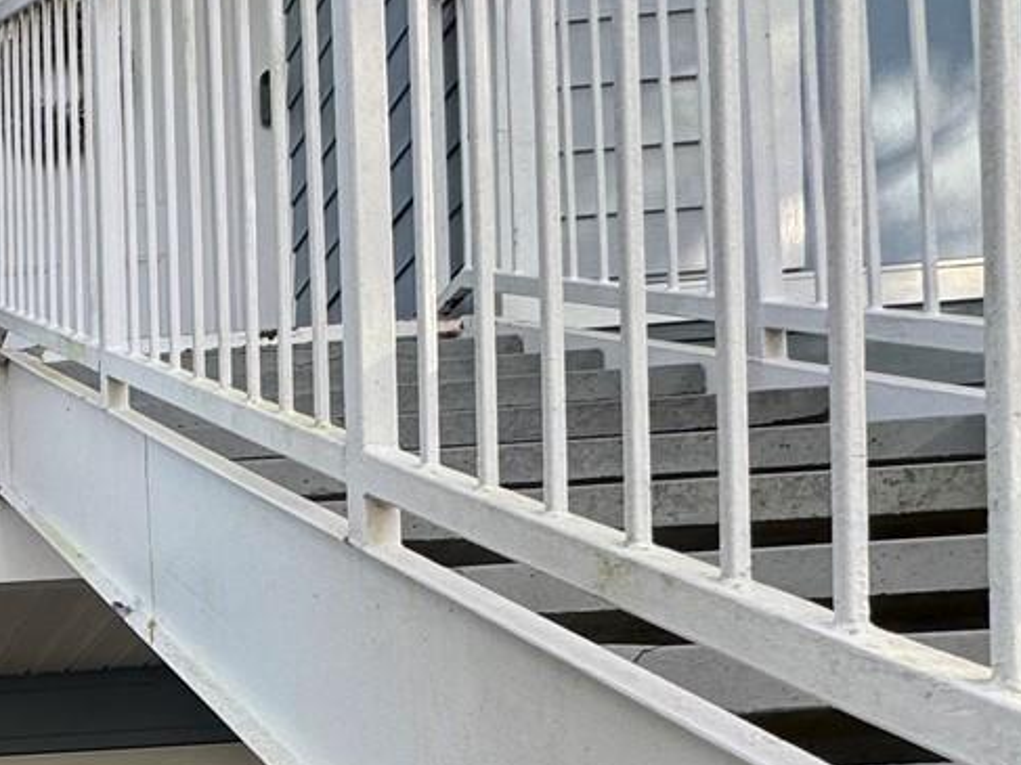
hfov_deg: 31.0
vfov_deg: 25.7
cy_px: 1065
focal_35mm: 46
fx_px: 1356
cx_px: -342
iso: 50
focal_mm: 2.22
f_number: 2.2
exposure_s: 1/99
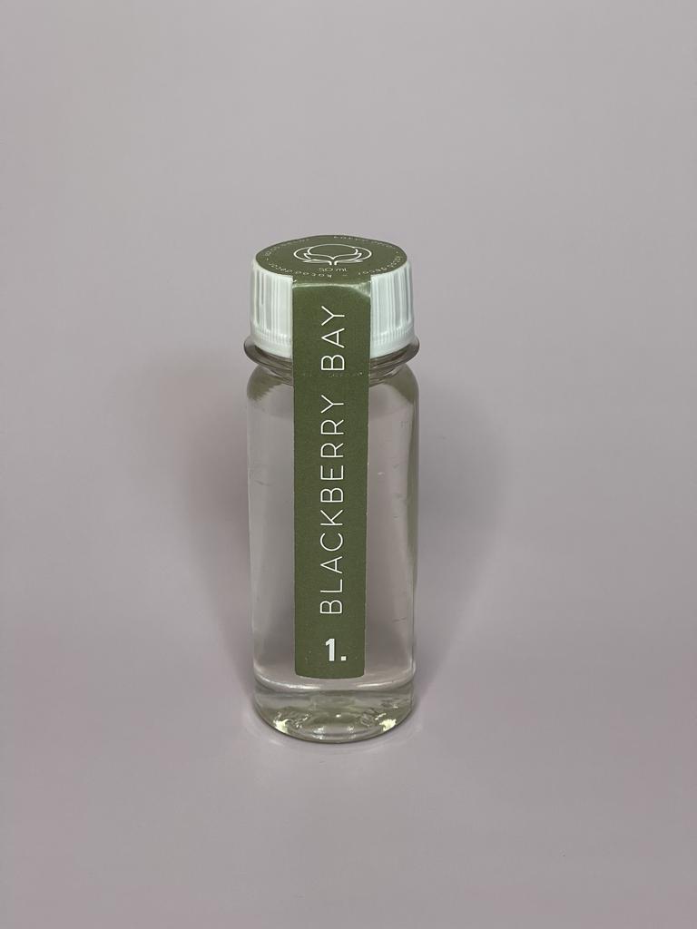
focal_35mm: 64
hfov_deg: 22.9
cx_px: 348
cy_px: 464
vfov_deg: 30.3
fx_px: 1718
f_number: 2.2
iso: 125
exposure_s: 1/99
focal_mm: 7.5
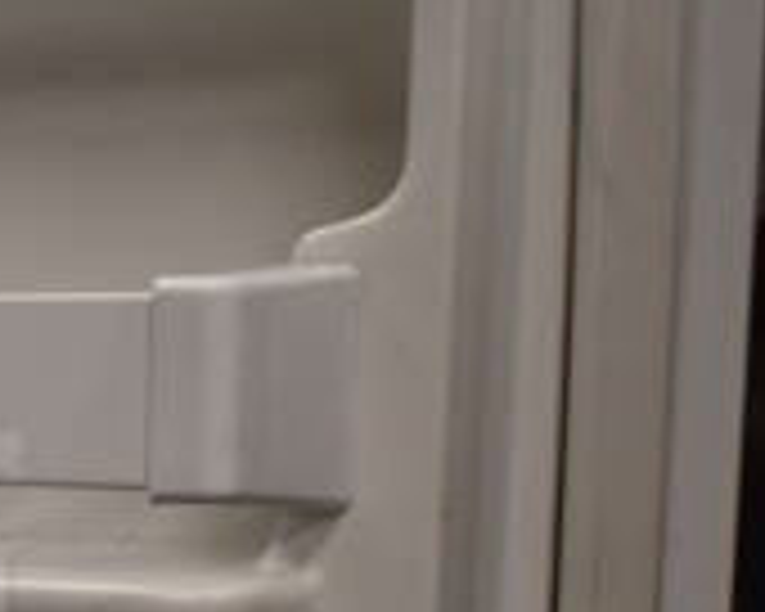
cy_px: 648
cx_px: -284
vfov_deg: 16.5
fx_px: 2060
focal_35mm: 91
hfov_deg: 19.1
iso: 800
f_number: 3.5
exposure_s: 1/125
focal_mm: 18
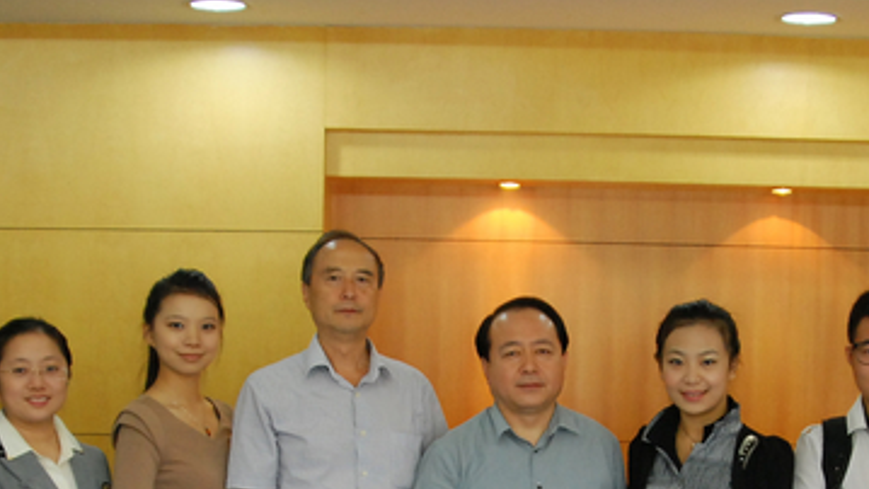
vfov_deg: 14.0
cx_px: 557
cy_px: 573
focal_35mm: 84
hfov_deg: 25.2
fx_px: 1936
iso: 640
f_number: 2.8
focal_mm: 24
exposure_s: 1/90
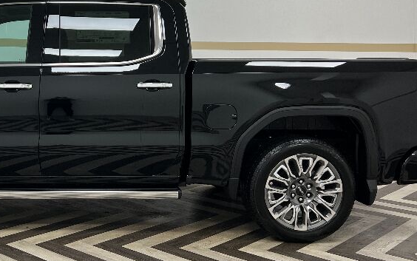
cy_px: 101
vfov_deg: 25.8
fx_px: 568
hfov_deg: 38.5
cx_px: 75
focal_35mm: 50
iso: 80
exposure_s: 1/120
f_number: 1.5
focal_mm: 5.7
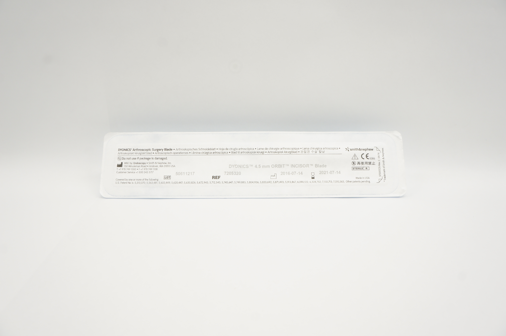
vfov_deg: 47.8
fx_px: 379
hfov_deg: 67.4
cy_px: 168
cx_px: 253
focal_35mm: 27
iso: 200
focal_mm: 18
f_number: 8
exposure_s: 1/20
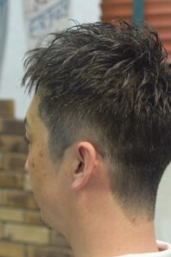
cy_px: 129
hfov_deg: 17.1
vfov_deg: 25.4
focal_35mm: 80
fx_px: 569
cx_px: 104
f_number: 2.8
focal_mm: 35
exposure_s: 1/60
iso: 800
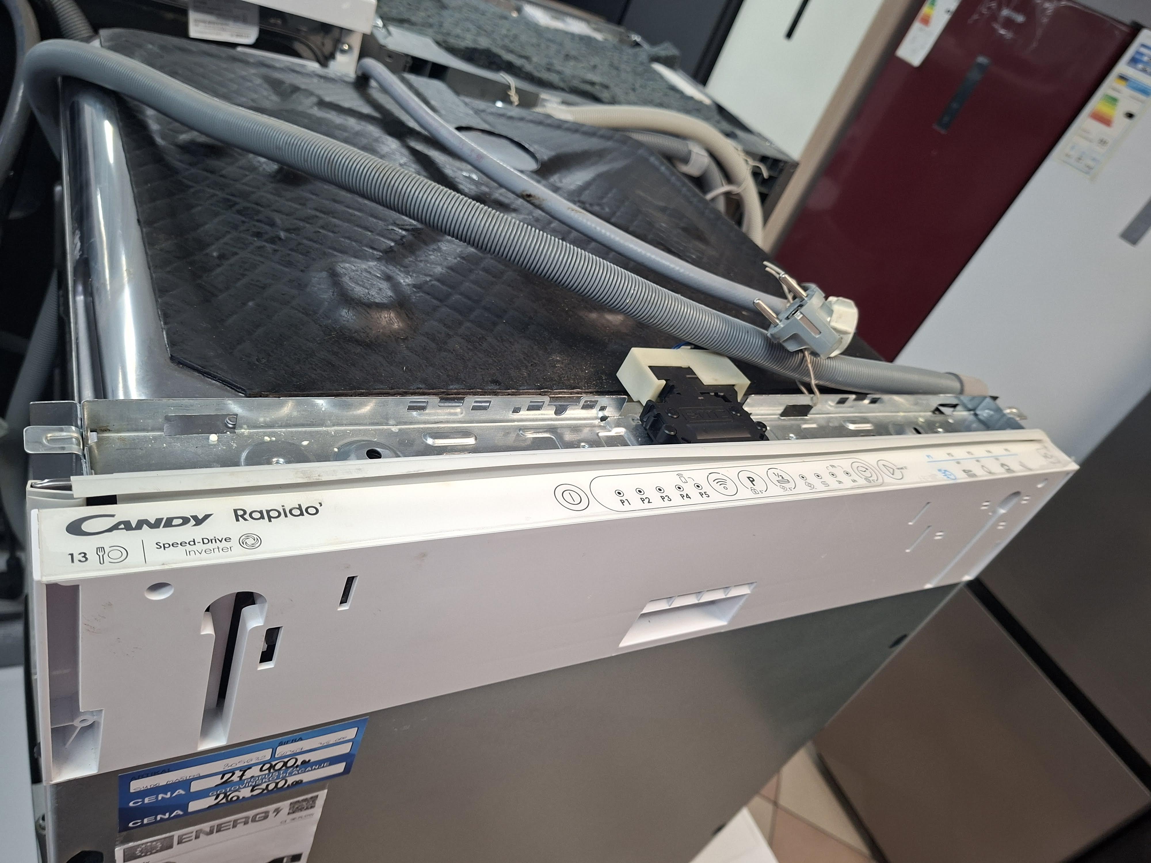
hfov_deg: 73.9
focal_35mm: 23
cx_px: 576
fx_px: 765
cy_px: 432
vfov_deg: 58.9
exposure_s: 1/50
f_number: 1.8
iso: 160
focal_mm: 5.54
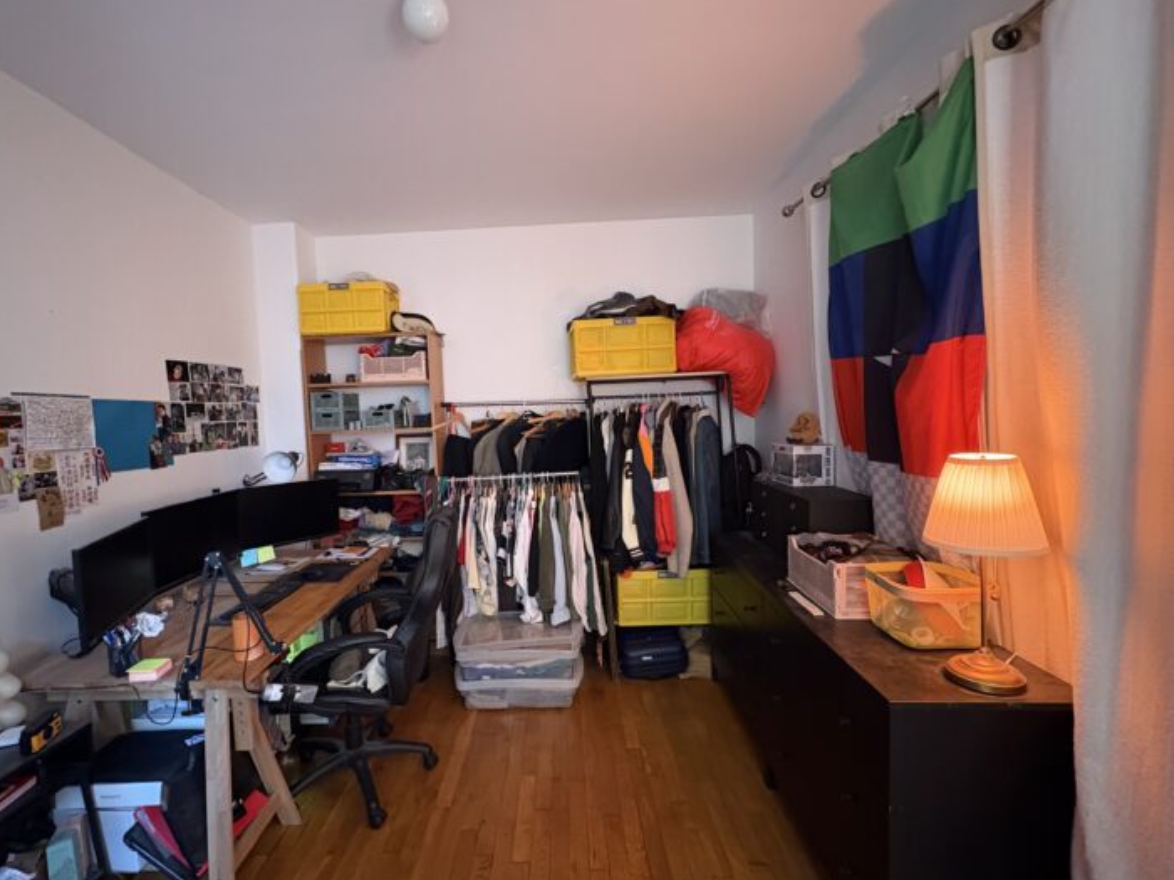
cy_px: 451
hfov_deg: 94.2
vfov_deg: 78.1
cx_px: 530
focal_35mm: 16
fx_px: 543
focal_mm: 2.22
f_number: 2.2
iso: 1000
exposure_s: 1/30
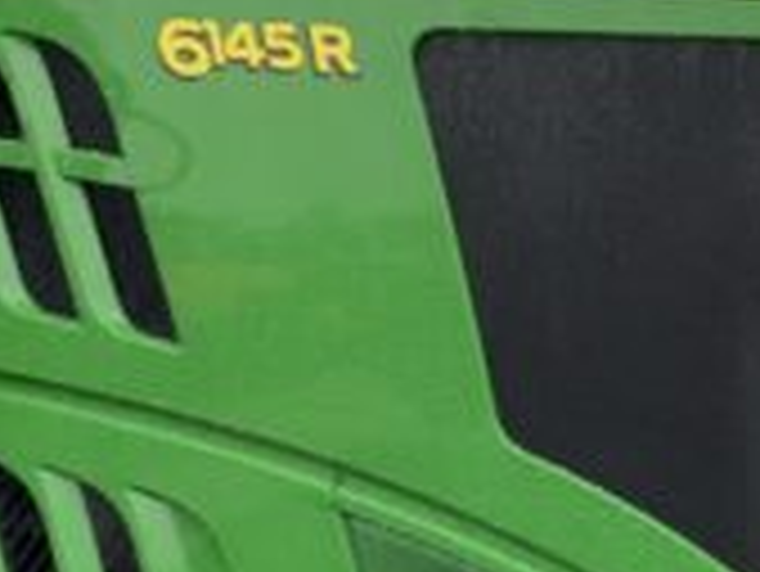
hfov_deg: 17.6
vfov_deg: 13.5
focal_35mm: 110
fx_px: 2417
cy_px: 378
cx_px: 675
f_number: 1.8
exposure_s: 1/96
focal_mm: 3
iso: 64
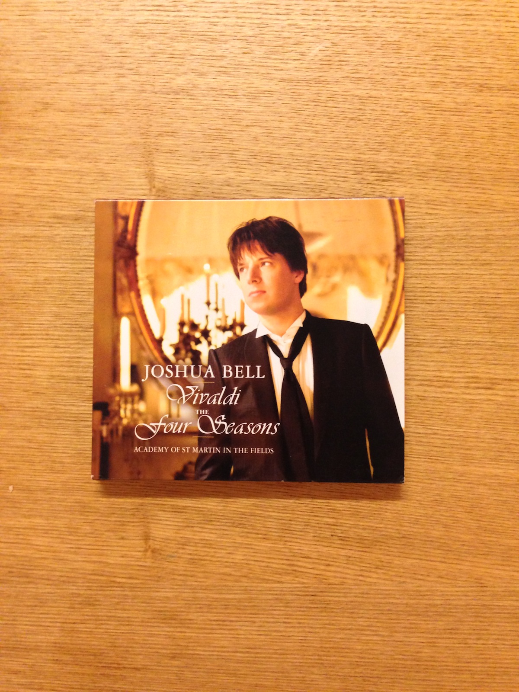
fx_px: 660
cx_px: 260
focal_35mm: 33
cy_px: 346
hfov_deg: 42.9
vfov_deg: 55.4
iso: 320
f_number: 2.4
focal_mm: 4.13
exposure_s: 1/20
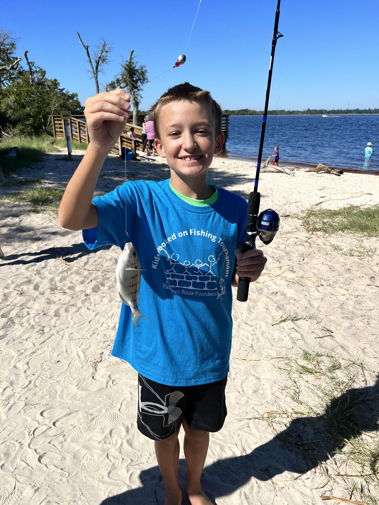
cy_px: 252
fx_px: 380
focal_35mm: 26
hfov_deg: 53.1
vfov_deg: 67.3
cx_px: 190
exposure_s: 1/6211
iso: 50
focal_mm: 5.7
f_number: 1.5
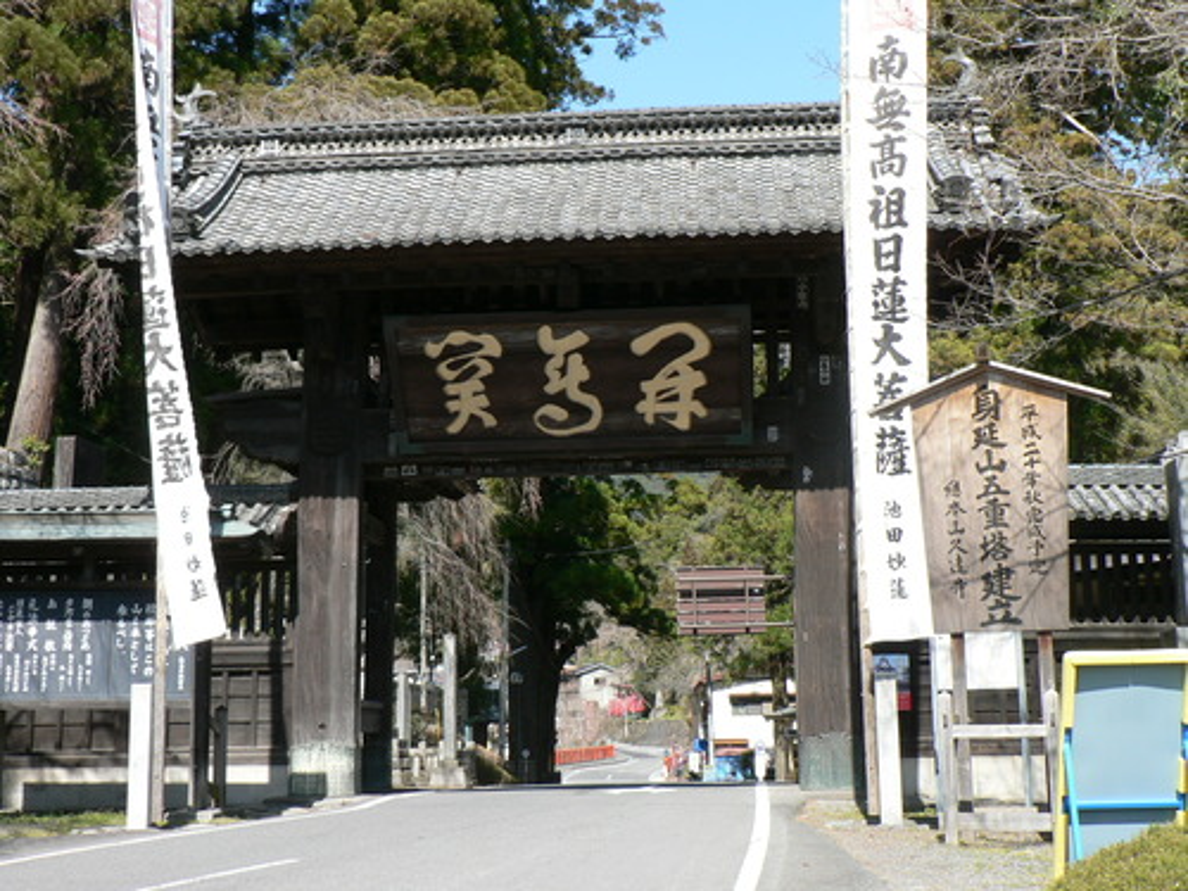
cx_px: 594
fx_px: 1716
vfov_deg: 29.1
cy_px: 446
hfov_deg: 38.2
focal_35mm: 50
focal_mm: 8.3
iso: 80
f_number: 4
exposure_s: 1/250
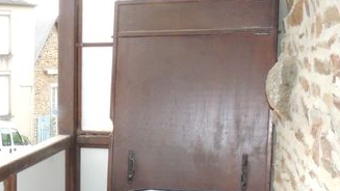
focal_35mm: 64
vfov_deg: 18.6
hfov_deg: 31.0
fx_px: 577
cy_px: 157
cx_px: 20
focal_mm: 4.3
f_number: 8.3
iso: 800
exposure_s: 1/200
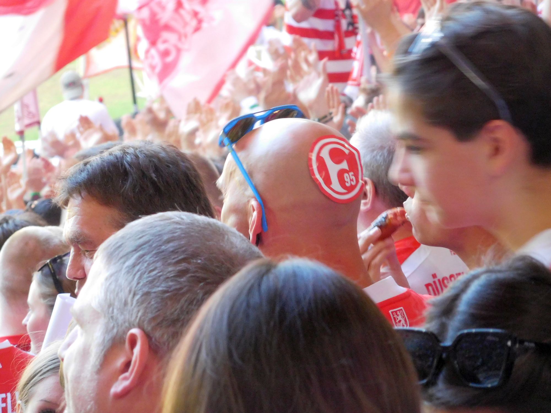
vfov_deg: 5.9
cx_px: 276
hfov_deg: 7.9
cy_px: 206
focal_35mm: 250
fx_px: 3979
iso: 800
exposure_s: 1/50
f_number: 5.7
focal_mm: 44.6
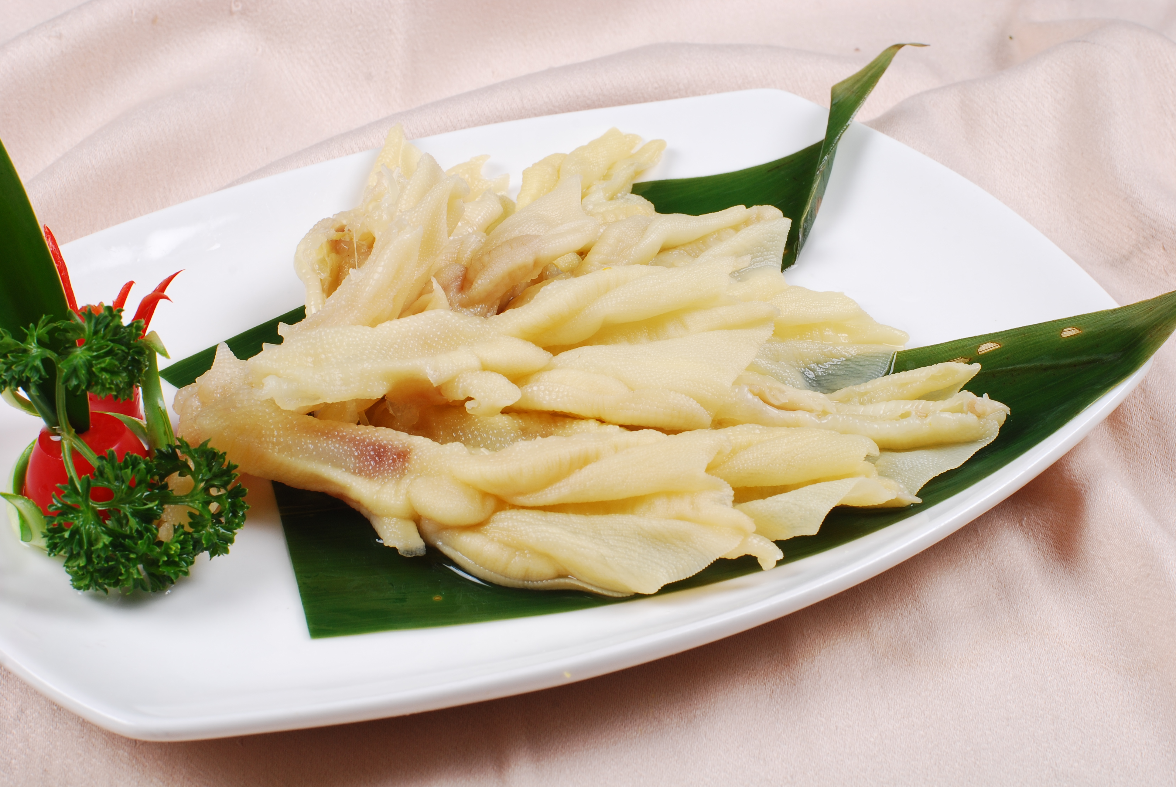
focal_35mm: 75
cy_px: 394
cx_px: 588
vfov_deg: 18.2
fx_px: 2453
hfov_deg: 27.0
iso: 100
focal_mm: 50
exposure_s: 1/125
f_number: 14
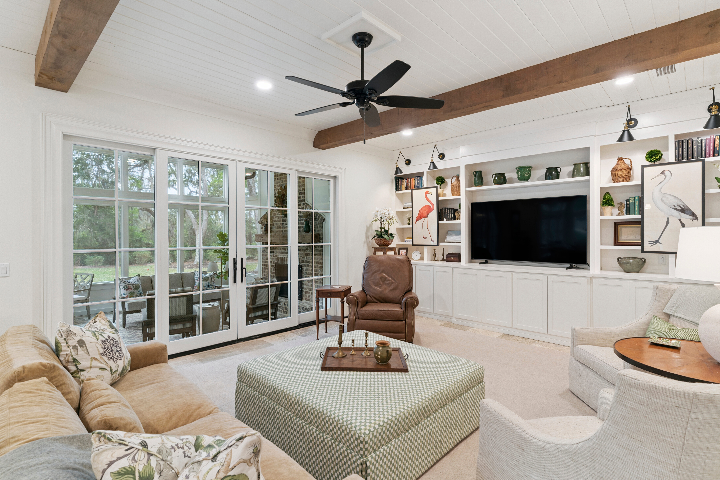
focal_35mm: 18
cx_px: 360
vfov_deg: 67.4
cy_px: 240
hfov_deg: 90.0
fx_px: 360
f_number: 8
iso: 250
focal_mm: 18
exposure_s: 1/5
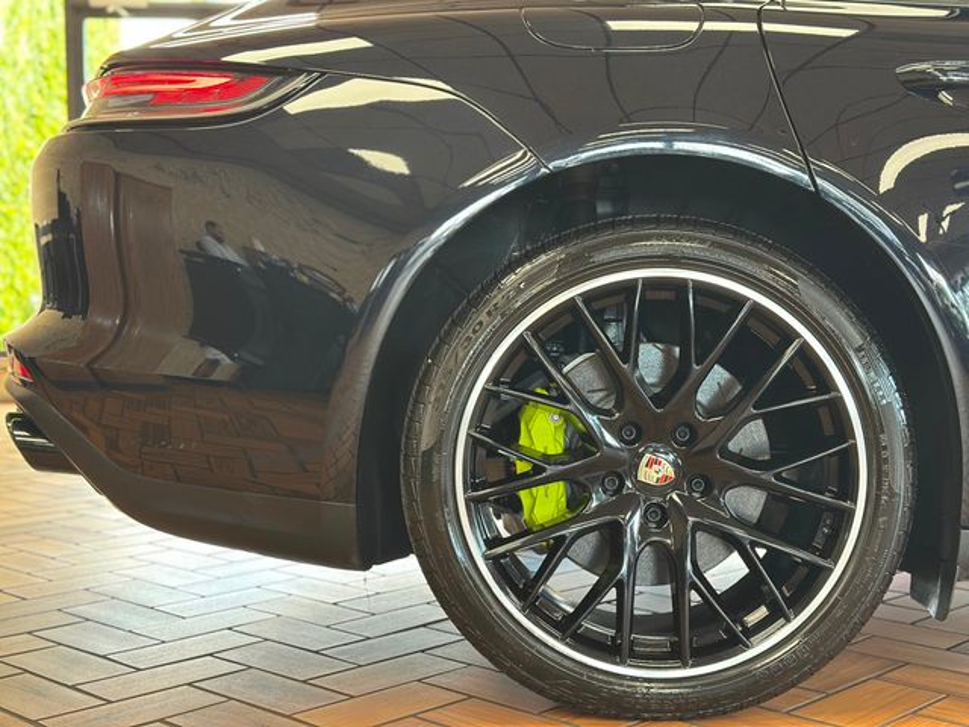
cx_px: 484
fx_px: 1344
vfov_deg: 30.3
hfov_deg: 39.7
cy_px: 364
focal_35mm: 48
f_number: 1.78
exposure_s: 1/60
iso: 200
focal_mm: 6.86
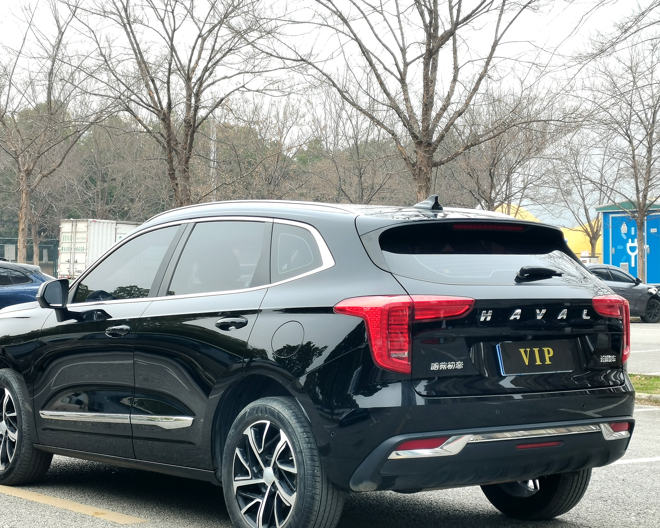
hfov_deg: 26.4
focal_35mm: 72
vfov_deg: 21.3
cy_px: 232
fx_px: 1407
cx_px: 317
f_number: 1.8
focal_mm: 5.58
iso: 50
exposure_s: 1/141
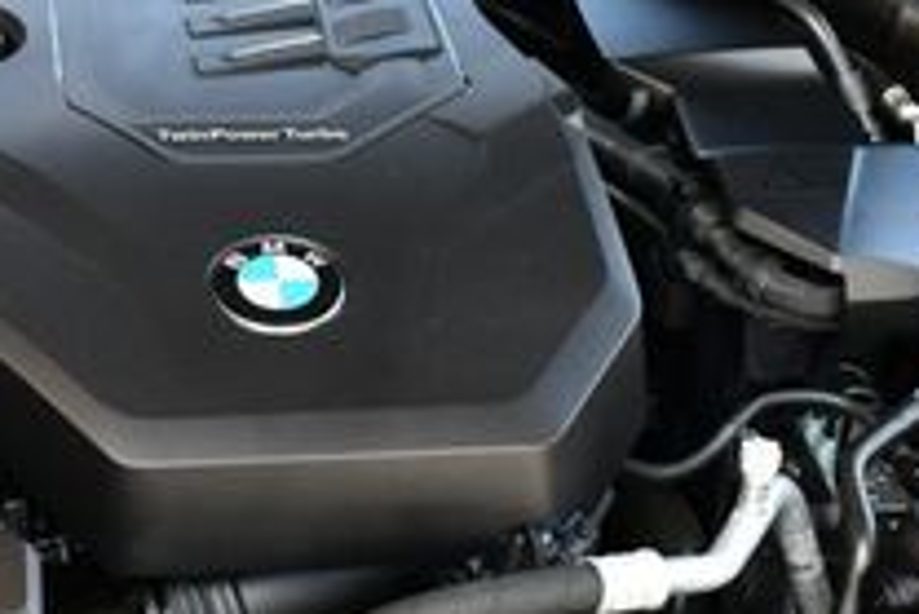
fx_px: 2835
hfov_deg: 18.1
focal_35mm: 111
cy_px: 380
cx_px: 62
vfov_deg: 12.4
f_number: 3.5
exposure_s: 1/250
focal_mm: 18
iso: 450
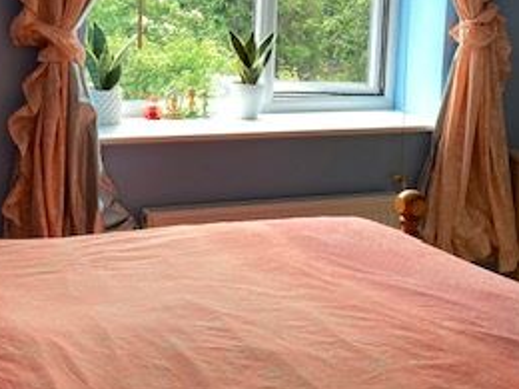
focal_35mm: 69
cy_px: 80
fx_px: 1035
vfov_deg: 21.1
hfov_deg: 28.2
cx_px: 258
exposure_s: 1/100
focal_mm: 3.99
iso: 40
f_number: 1.8
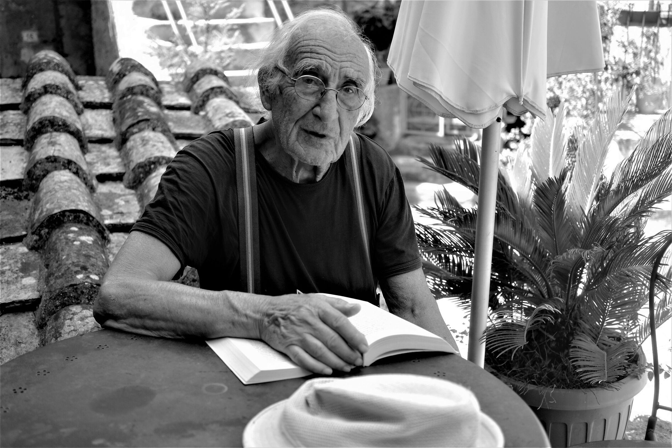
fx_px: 765
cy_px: 224
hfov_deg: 47.4
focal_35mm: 41
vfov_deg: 32.6
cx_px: 336
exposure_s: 1/480
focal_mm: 27
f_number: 2.8
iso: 200
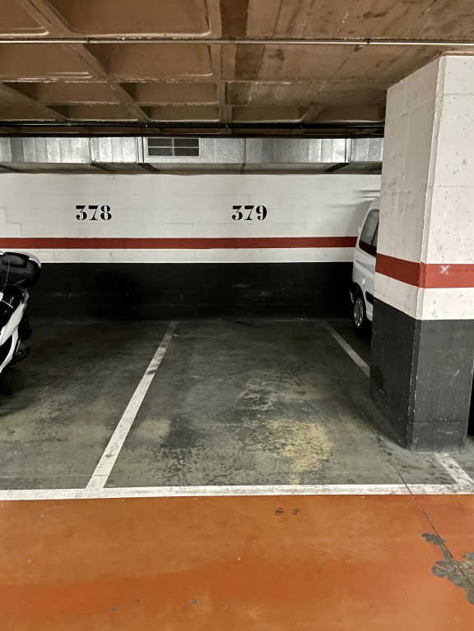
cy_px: 316
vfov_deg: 67.3
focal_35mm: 26
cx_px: 237
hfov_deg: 53.1
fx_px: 475
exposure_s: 1/10
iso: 500
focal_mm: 4.2
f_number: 1.6
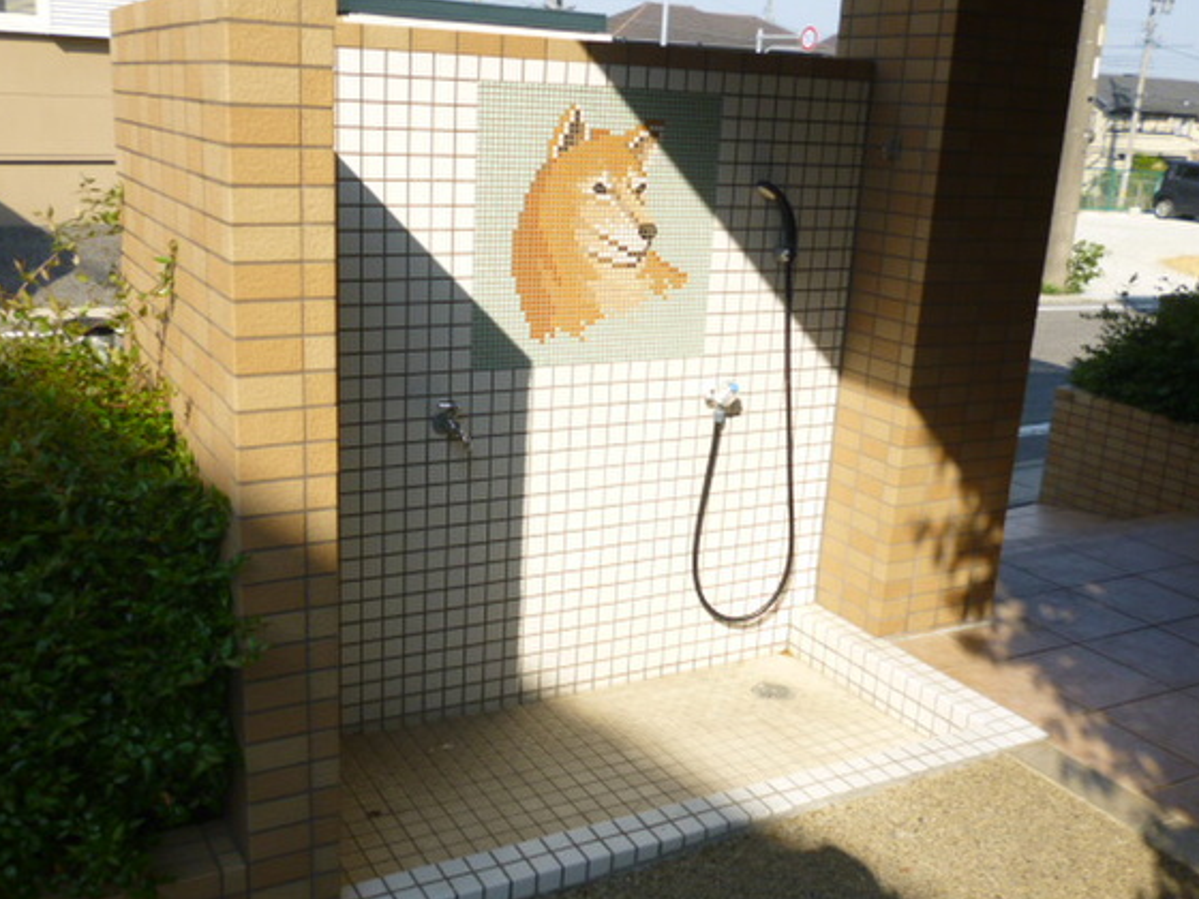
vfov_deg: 40.7
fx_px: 1212
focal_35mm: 35
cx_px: 555
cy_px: 474
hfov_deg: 52.6
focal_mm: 5
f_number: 9
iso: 100
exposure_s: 1/80
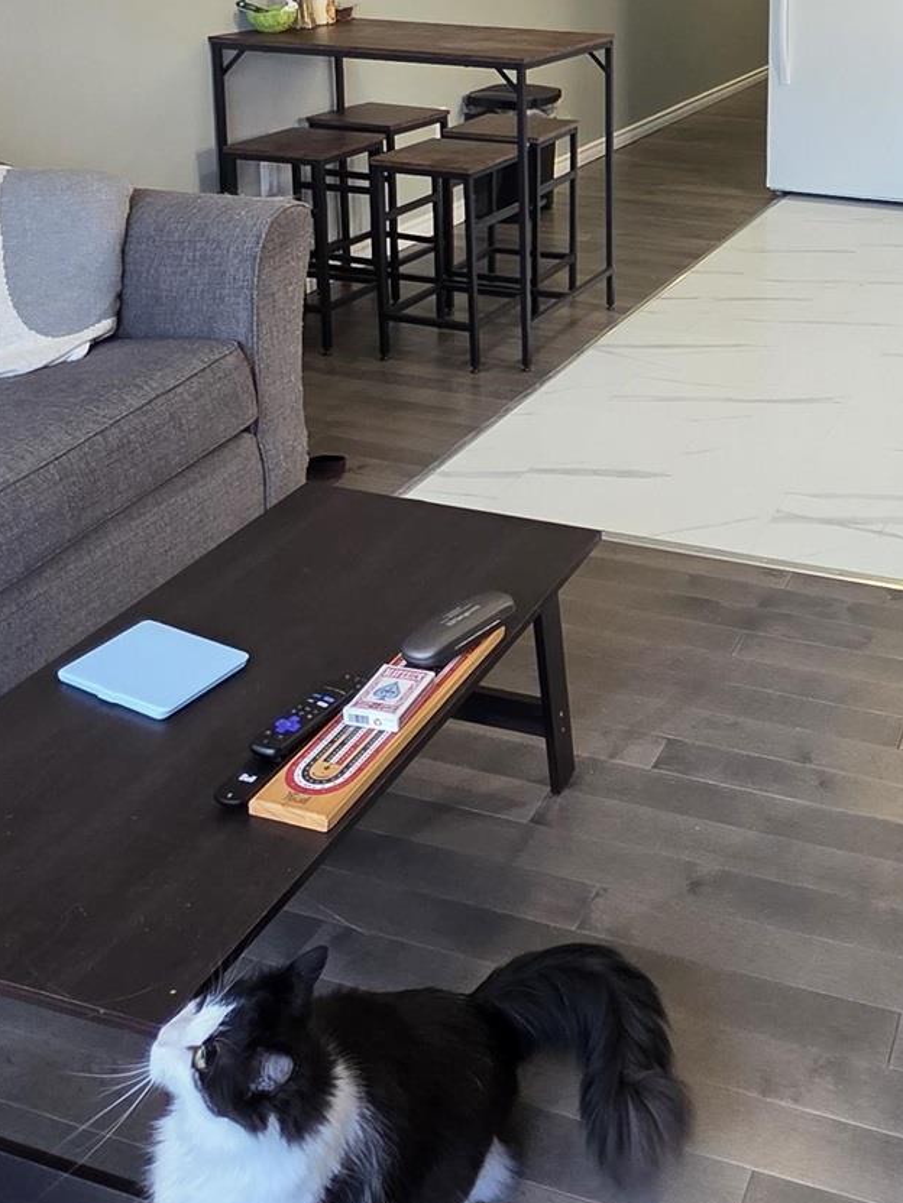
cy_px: 114
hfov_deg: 37.3
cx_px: 802
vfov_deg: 46.2
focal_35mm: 36
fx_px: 1252
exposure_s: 1/120
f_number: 1.9
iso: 160
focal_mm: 2.2
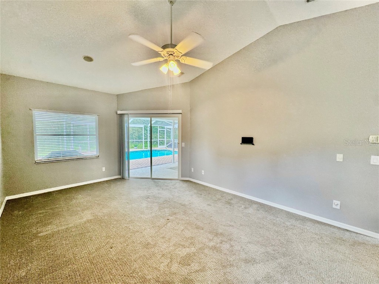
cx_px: 190
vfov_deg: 85.7
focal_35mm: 14
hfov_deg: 102.1
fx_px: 153
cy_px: 142
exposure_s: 1/120
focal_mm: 2.22
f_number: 2.2
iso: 200
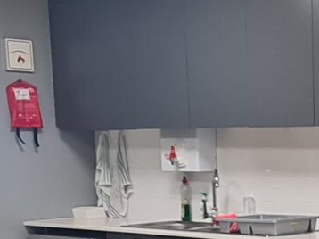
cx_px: 339
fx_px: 856
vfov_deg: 15.2
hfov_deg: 20.3
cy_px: 302
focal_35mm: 93
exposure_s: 1/50
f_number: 2.2
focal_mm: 2.2
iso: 160
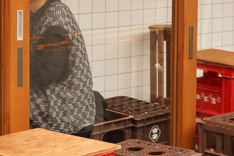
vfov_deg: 10.7
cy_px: -24
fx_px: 826
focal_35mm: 127
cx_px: 152
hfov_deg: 16.1
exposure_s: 1/500
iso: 2000
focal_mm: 50
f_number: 5
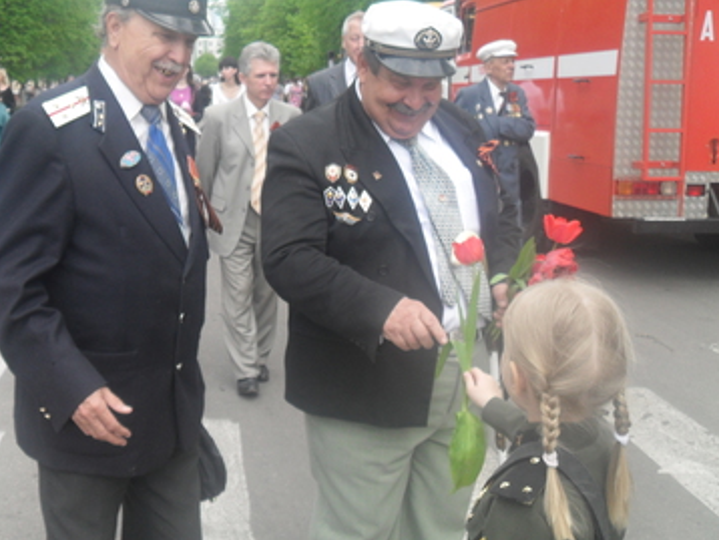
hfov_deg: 42.6
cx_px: 277
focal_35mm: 44
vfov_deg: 32.9
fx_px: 915
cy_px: 285
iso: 100
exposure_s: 1/250
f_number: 2.8
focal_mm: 6.2
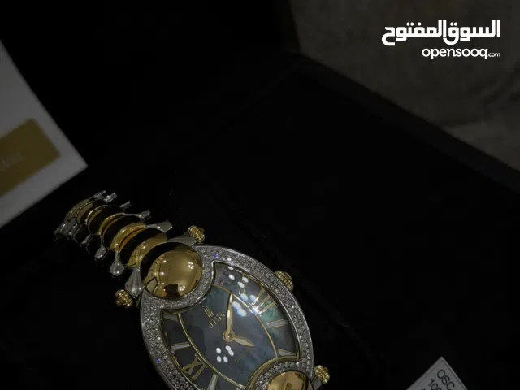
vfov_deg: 30.3
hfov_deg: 39.7
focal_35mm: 48
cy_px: 195
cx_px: 260
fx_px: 721
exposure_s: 1/50
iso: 64
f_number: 1.78
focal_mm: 6.76
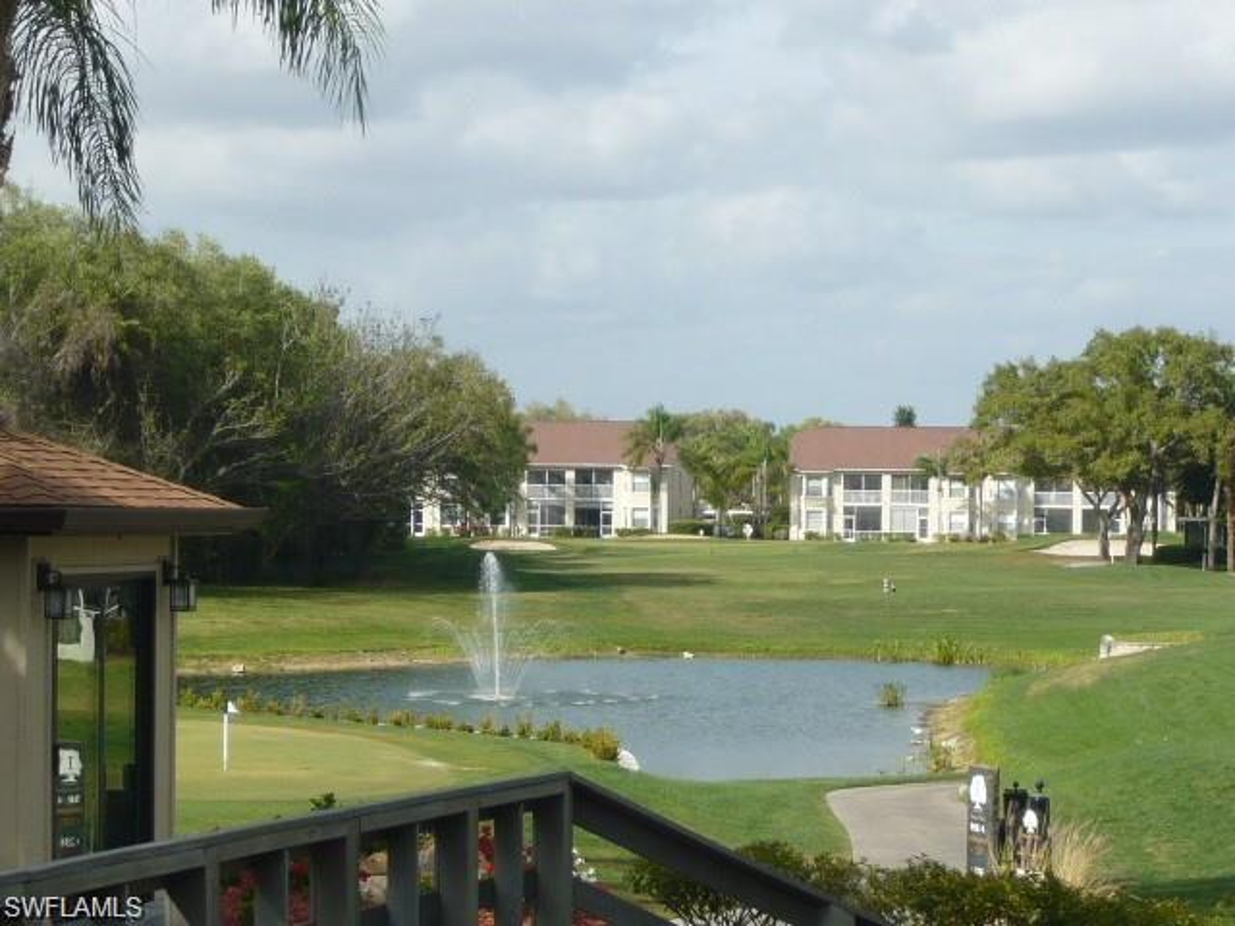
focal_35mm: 105
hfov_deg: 18.7
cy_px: 463
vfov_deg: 14.1
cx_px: 618
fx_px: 3746
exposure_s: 1/800
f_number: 4.5
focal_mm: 11.1
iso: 100
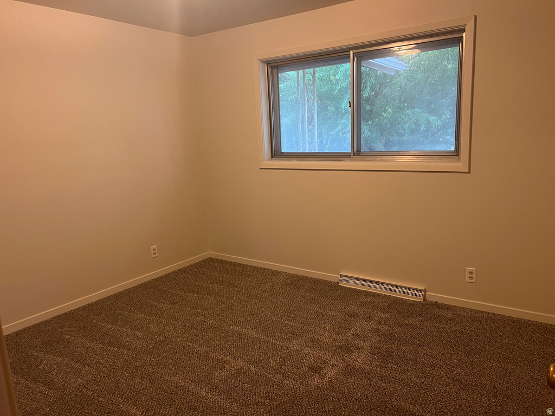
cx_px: 278
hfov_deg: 67.3
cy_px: 208
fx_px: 417
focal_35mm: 26
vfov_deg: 53.1
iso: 160
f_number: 1.5
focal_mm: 5.7
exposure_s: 1/60
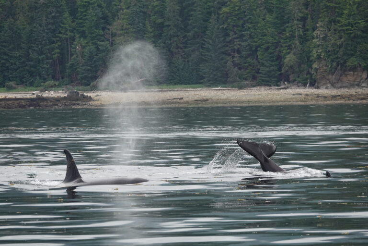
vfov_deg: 5.4
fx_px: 2617
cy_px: 123
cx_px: 184
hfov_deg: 8.0
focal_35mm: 256
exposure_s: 1/1000
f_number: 4
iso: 320
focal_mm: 93.9
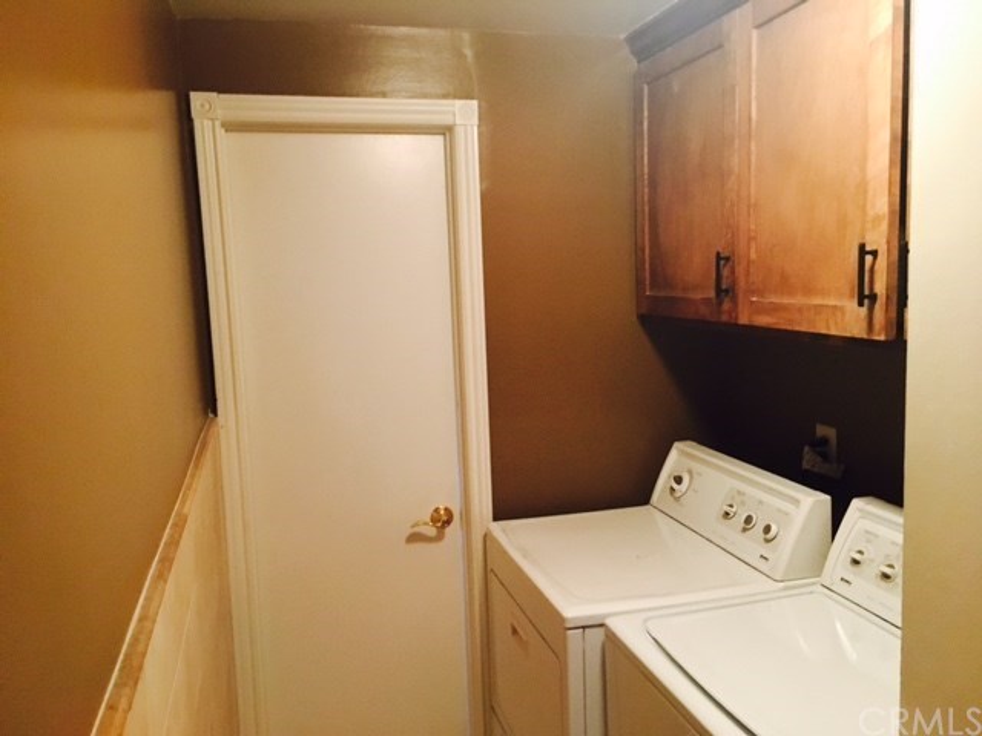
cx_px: 491
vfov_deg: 48.2
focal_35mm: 29
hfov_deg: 61.7
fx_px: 823
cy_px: 368
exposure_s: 1/15
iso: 250
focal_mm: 4.15
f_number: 2.2
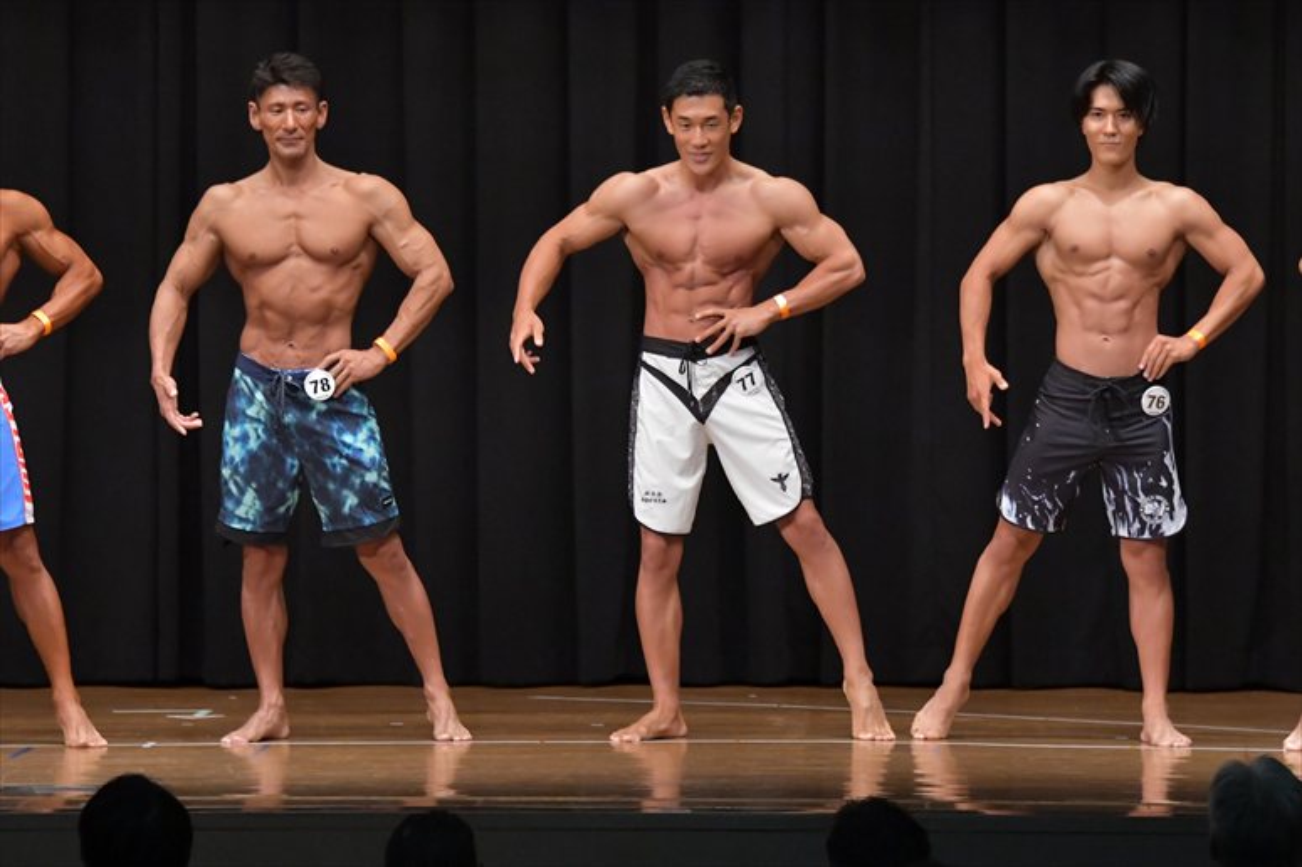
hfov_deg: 9.5
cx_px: 651
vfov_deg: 6.3
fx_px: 7844
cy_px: 434
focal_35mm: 217
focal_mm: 145
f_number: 5.6
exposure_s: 1/400
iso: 6400
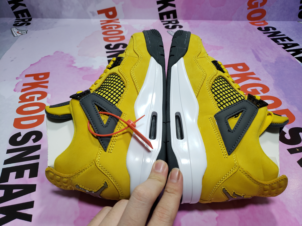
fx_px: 227
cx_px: 151
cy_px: 113
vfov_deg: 53.1
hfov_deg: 67.3
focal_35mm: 26
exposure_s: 1/100
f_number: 1.5
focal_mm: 4.3
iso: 50
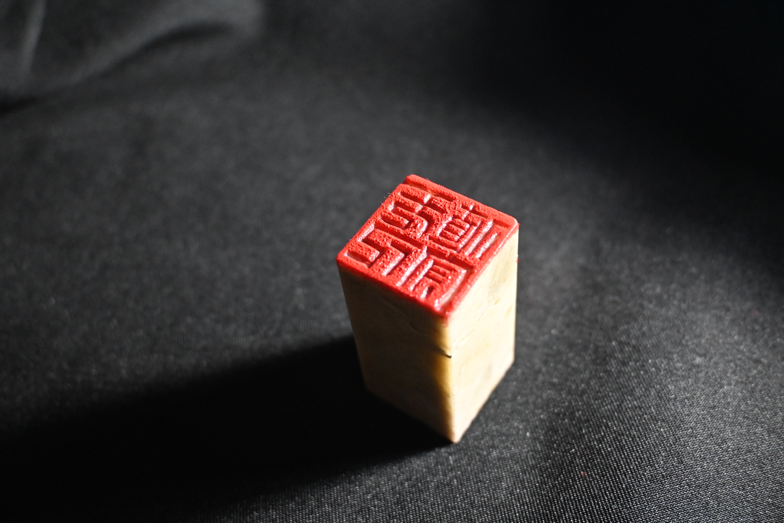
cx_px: 392
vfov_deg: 39.1
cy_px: 262
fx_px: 735
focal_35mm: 34
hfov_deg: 56.1
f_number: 4
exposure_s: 1/60
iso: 3600
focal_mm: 22.5
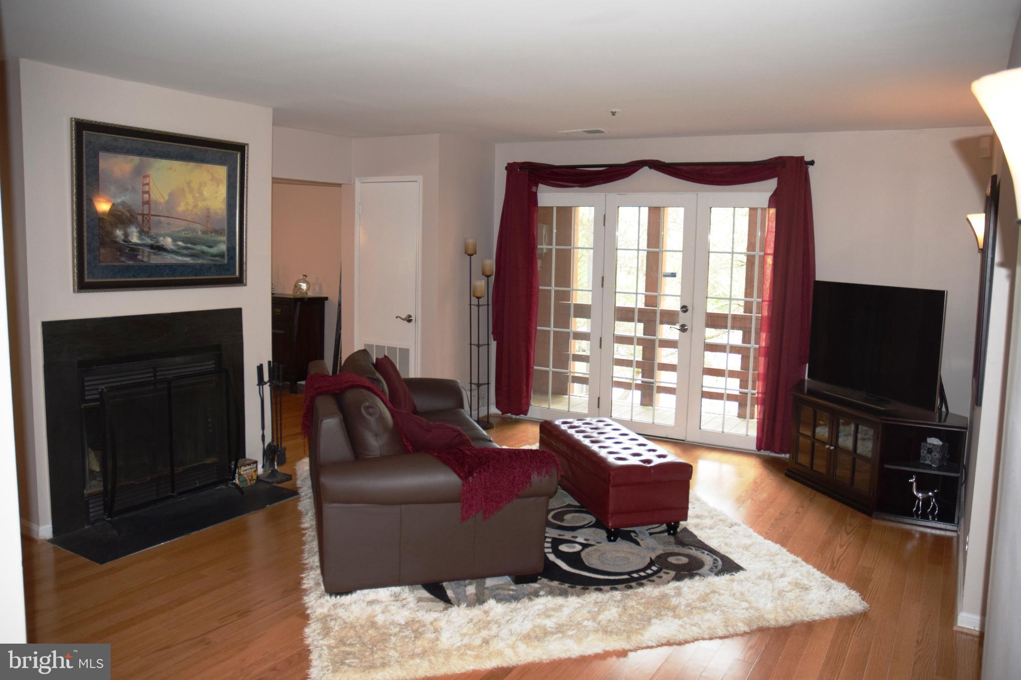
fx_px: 766
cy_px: 340
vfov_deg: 47.9
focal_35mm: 27
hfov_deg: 67.4
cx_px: 510
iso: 900
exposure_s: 1/60
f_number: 3.5
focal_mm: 18
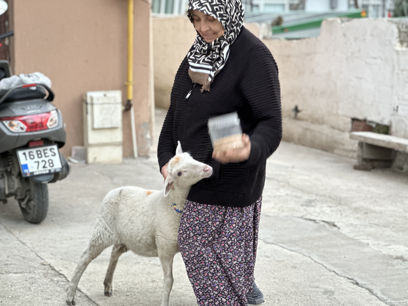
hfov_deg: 22.0
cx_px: 199
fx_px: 1049
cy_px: 137
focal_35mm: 89
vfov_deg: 16.6
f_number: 2.8
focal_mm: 9
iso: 250
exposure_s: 1/40
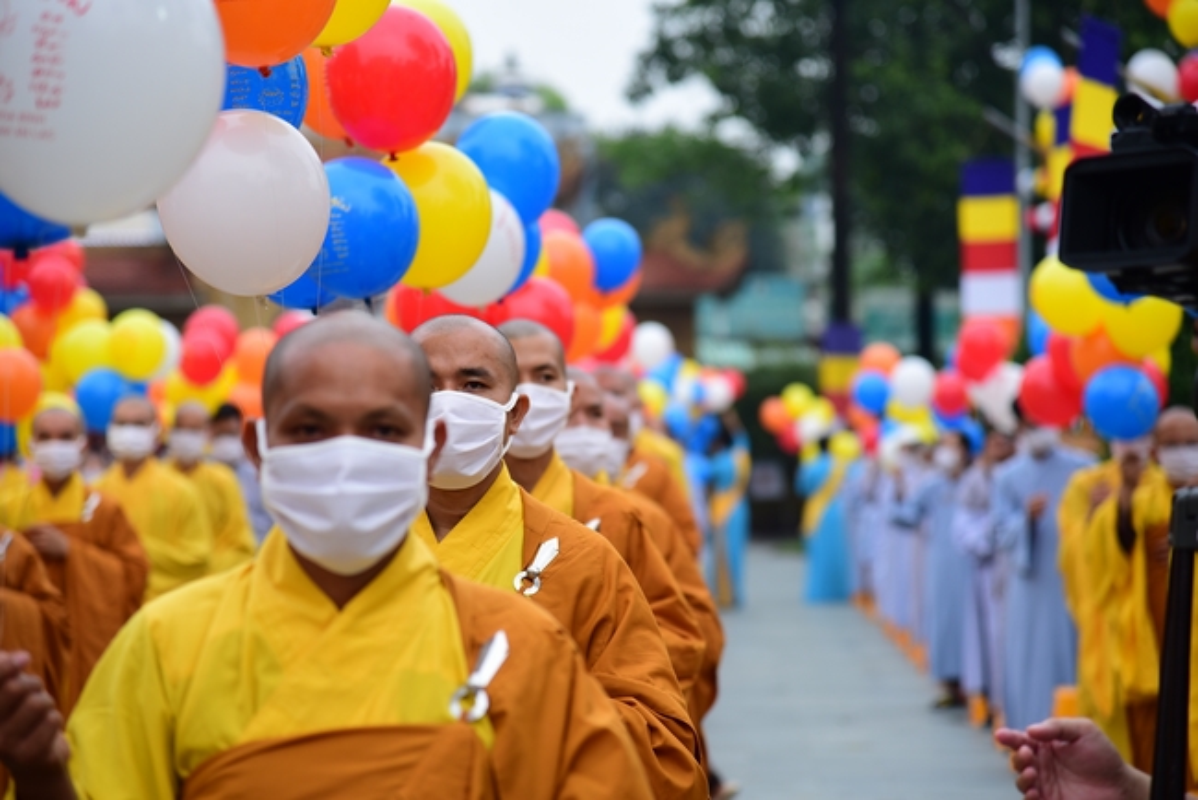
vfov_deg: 11.4
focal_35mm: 120
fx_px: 3995
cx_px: 599
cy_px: 400
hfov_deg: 17.1
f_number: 4
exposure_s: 1/125
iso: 160
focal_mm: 120
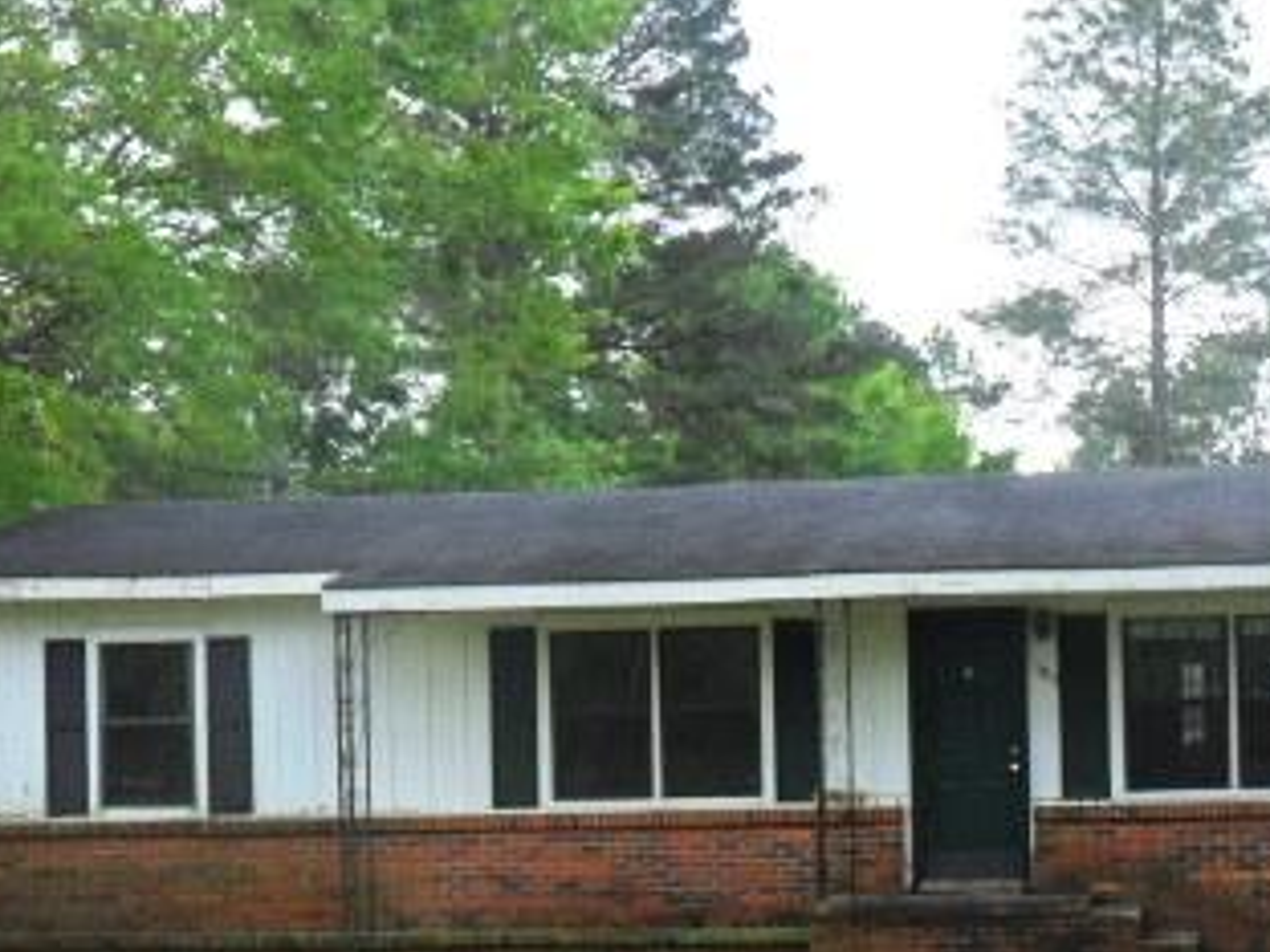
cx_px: 940
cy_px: 830
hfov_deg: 25.4
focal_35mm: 76
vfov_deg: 19.1
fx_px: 2788
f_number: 4
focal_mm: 6.6
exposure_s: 1/180
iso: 100
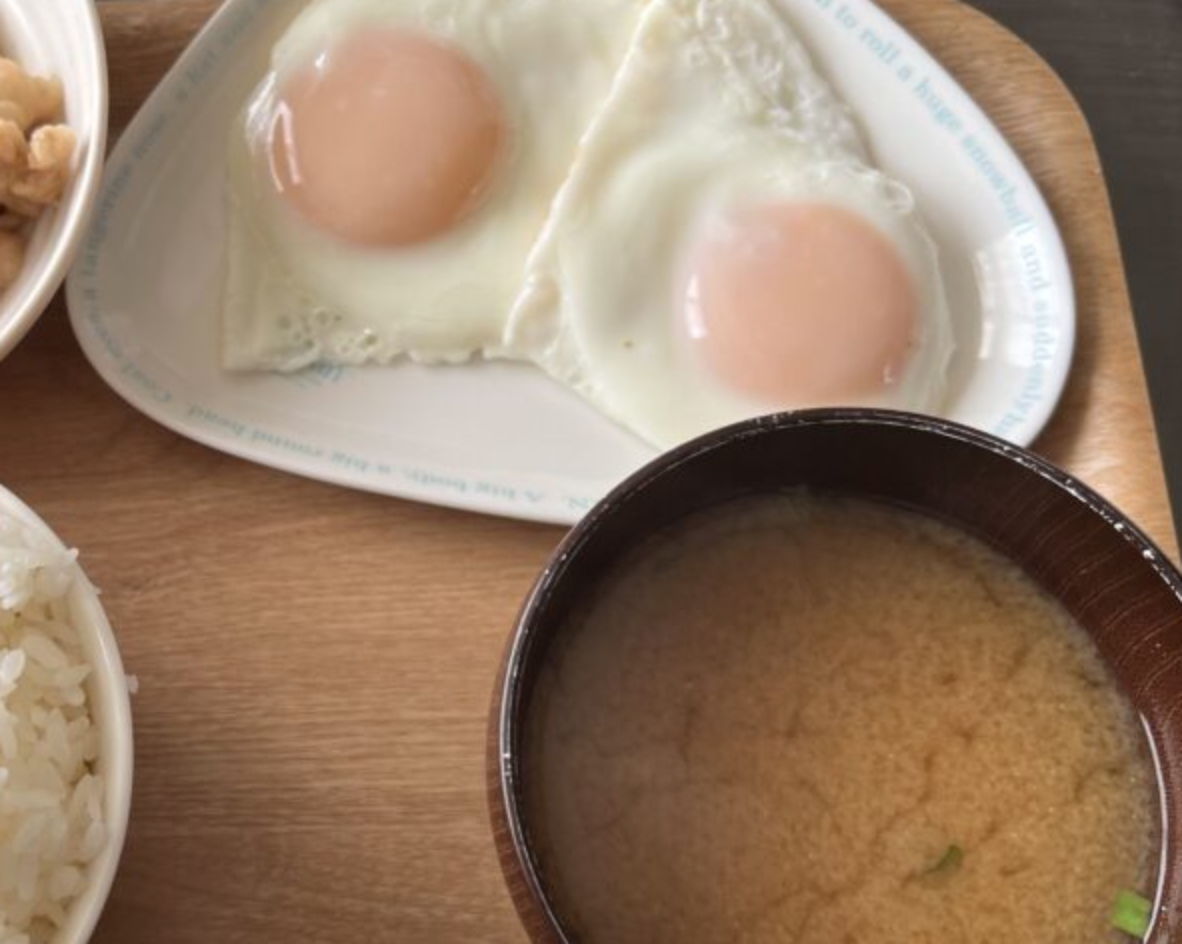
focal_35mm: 44
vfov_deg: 34.1
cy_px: 466
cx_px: 300
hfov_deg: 40.9
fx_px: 1538
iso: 40
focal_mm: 5.7
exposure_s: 1/121
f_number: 1.5
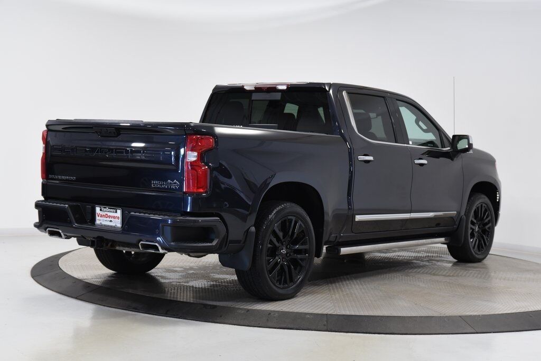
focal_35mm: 58
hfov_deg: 34.5
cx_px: 270
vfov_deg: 23.4
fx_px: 872
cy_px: 180
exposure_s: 1/80
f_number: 4.5
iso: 1600
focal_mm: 58
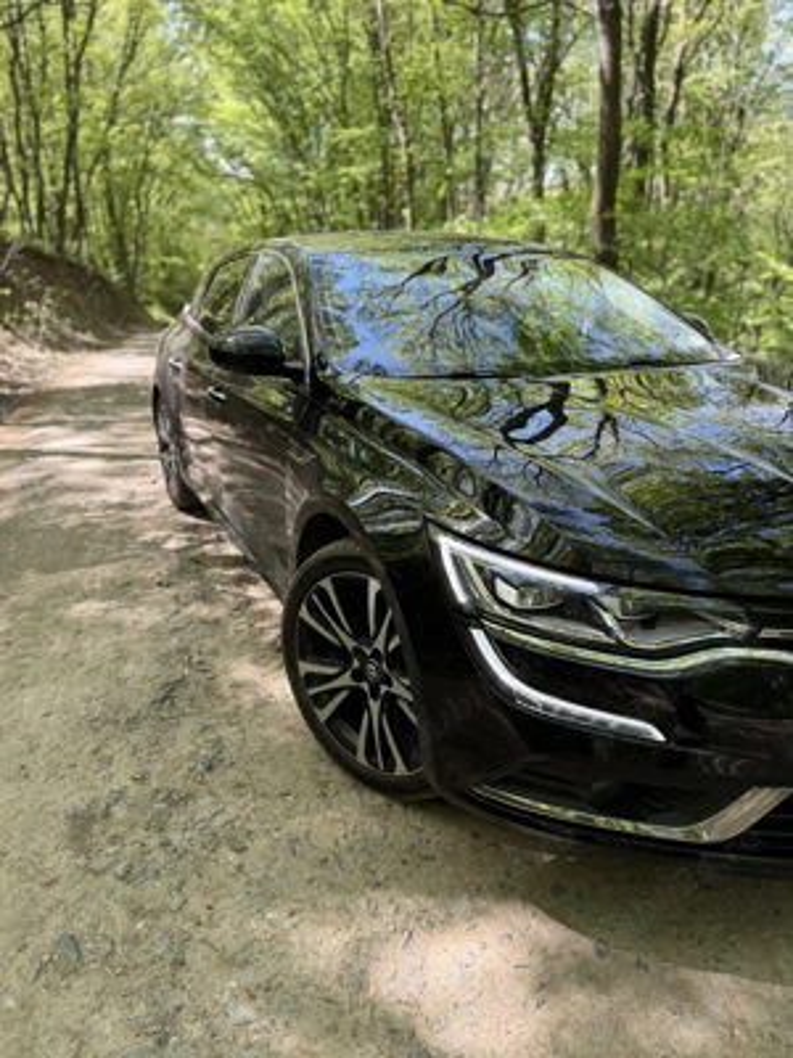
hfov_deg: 56.8
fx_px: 733
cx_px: 396
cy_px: 529
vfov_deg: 71.6
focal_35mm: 24
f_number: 1.78
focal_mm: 6.76
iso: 100
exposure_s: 1/323
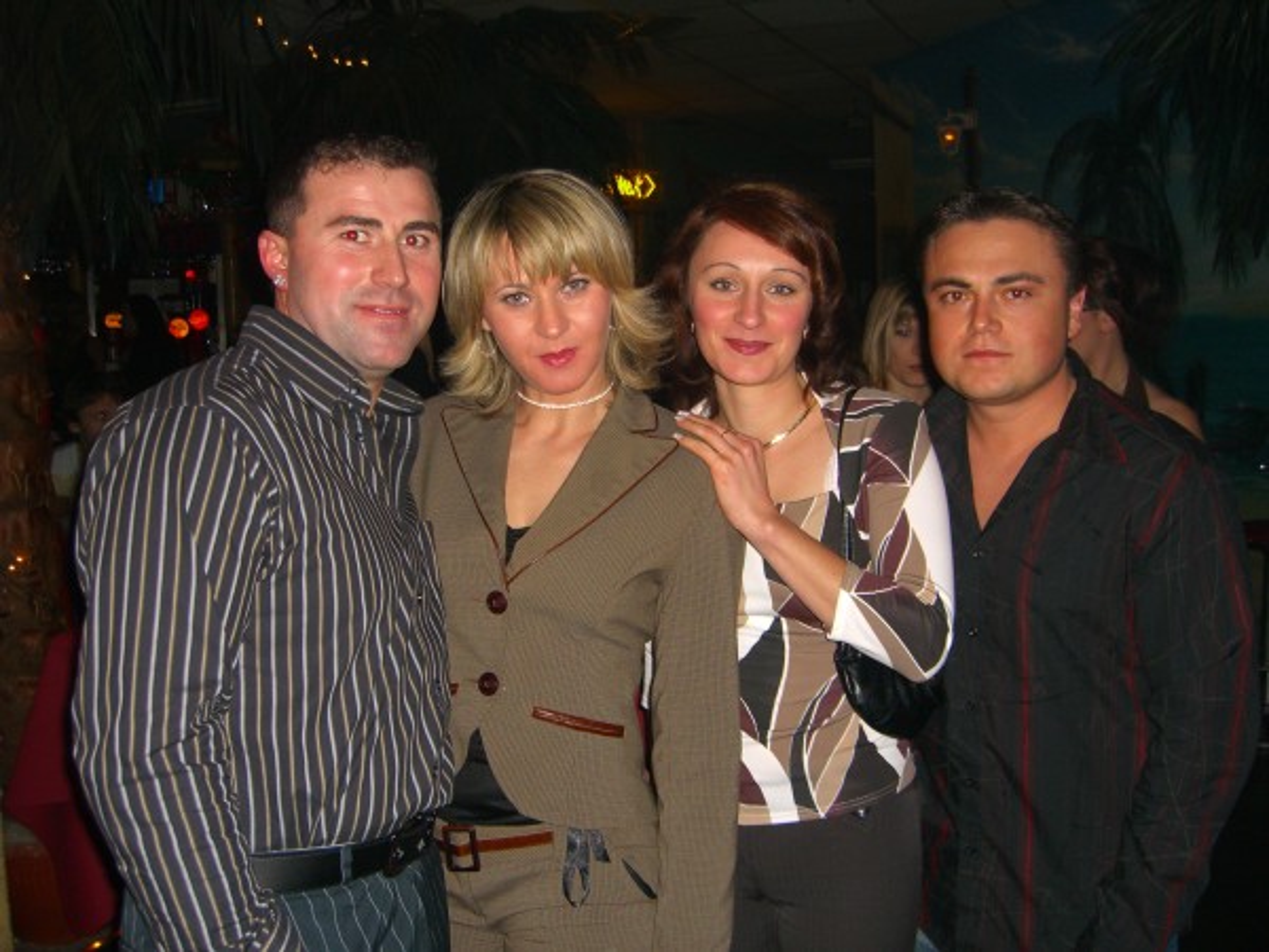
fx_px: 1393
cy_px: 476
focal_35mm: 38
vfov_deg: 37.7
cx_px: 634
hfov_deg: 49.0
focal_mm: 7.9
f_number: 2.8
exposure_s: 1/60
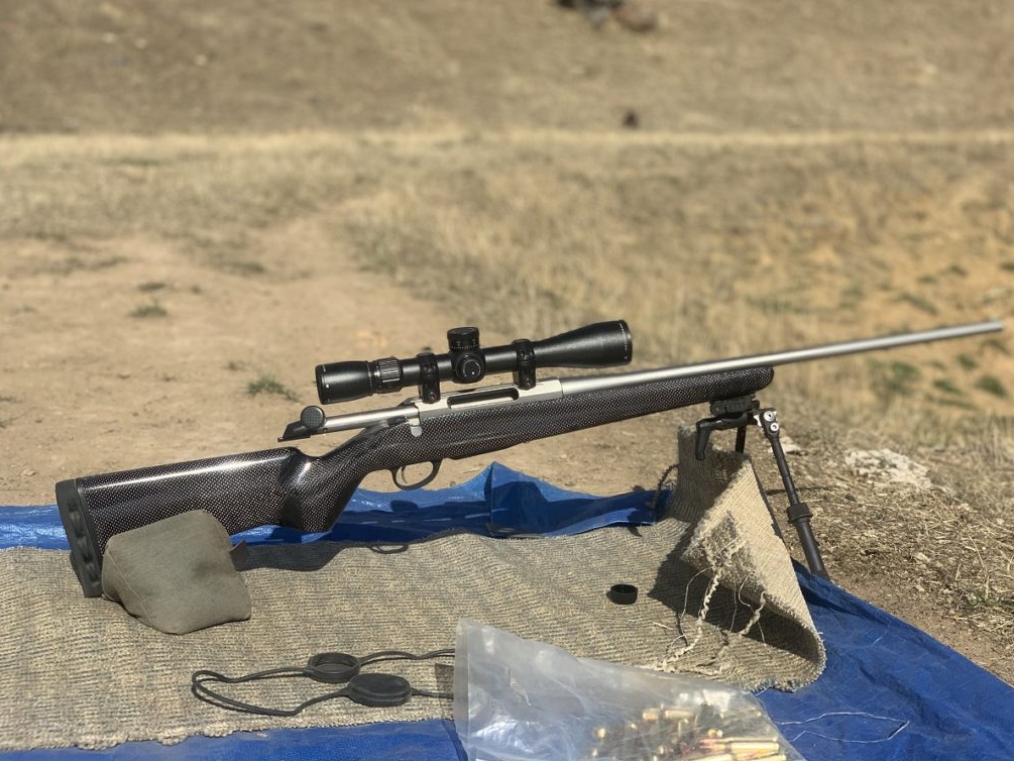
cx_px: 512
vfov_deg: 27.5
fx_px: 1553
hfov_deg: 36.2
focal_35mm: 53
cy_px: 377
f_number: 2.4
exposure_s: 1/1370
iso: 16
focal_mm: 6
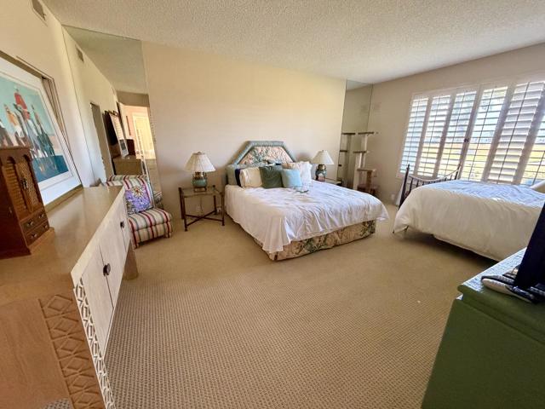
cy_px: 204
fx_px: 220
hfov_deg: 102.1
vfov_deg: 85.7
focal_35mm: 14
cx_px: 272
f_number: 2.2
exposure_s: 1/60
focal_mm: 2.22
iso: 400
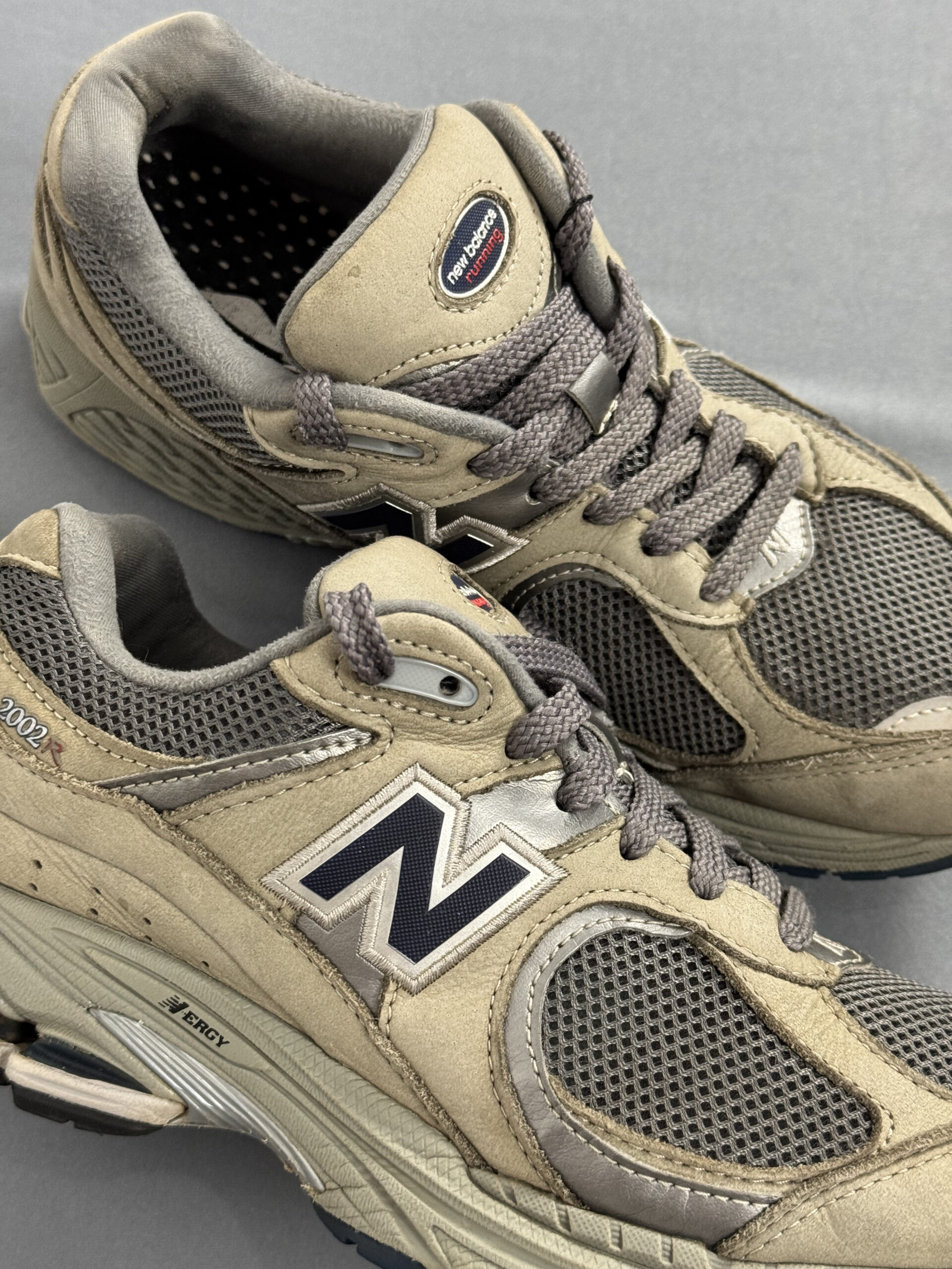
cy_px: 634
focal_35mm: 48
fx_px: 1760
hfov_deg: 30.3
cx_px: 476
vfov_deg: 39.7
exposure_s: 1/60
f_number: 1.78
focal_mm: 6.76
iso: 160
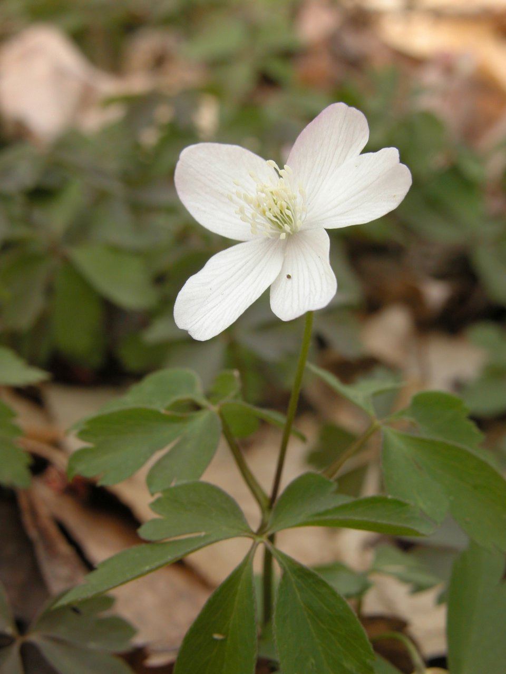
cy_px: 337
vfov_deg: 25.0
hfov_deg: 18.9
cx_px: 253
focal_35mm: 78
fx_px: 1520
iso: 100
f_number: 7.6
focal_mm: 19.9
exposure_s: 1/76.1
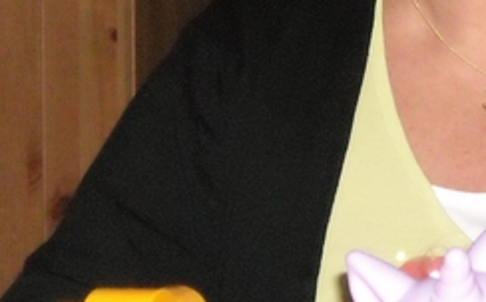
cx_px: 478
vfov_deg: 4.8
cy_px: -28
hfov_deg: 7.6
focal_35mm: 274
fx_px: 3626
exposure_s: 1/125
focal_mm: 17.1
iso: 766
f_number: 4.7
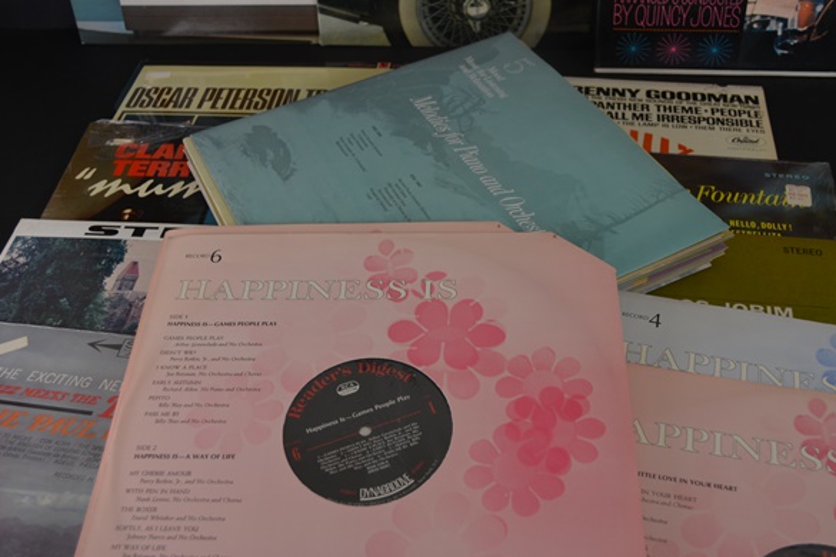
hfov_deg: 48.5
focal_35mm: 40
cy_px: 277
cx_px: 426
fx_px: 929
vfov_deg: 33.4
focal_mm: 26
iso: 400
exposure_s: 1/100
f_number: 5
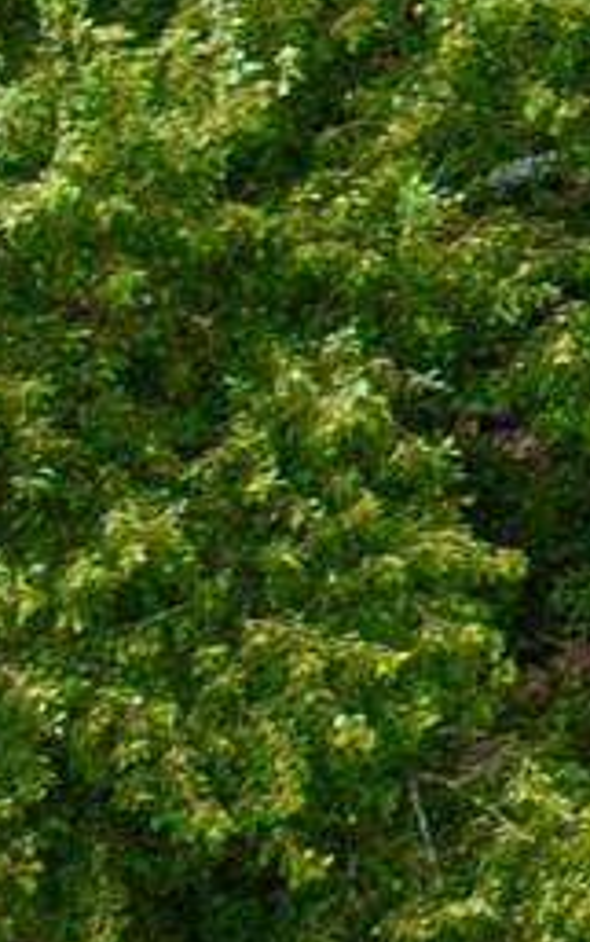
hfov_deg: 4.1
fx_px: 6344
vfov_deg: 8.1
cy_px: -927
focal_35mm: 247
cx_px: 3826
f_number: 2.8
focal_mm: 12.29
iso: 100
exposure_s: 1/500
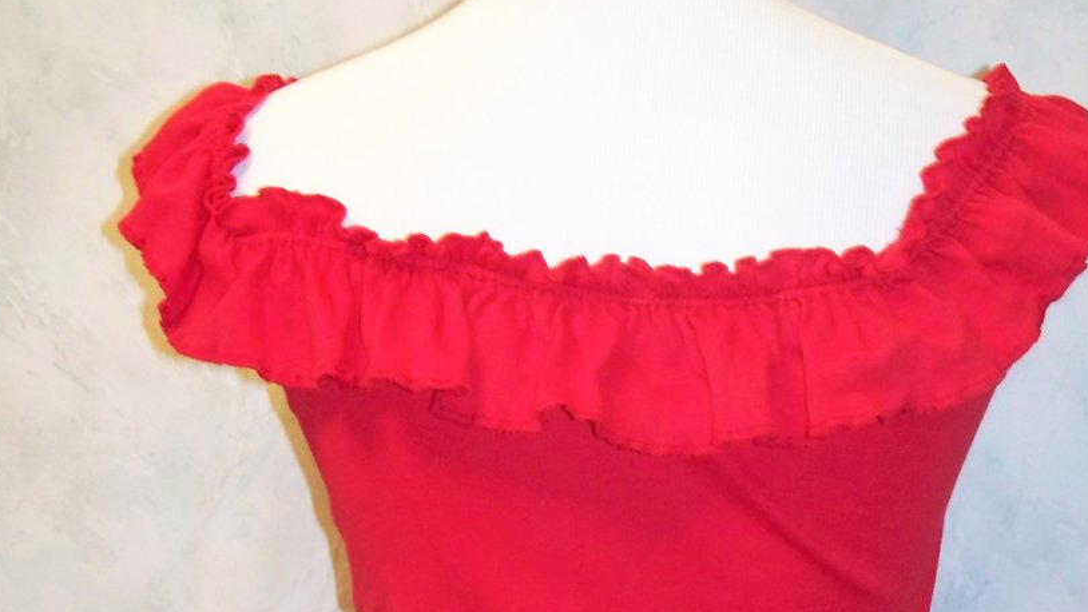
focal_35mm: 66
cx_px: 638
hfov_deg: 31.8
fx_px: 1904
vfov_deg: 17.9
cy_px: 575
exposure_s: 1/80
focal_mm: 7.8
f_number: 2.8
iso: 400
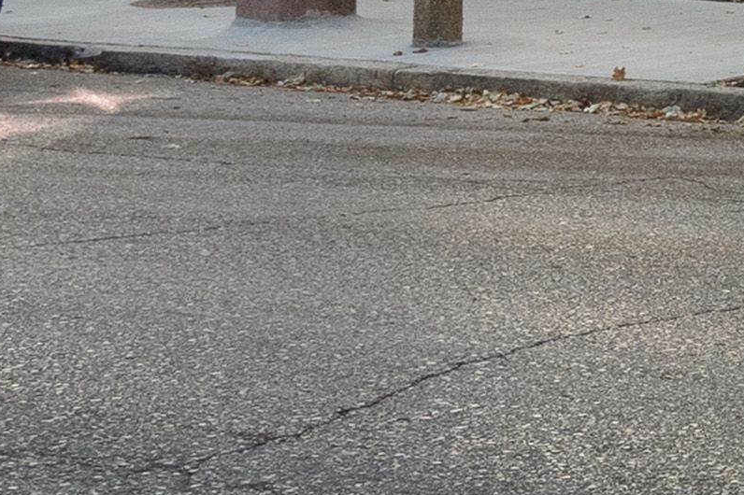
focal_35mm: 181
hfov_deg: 10.3
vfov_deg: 7.2
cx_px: 1558
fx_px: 3739
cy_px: -557
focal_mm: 18
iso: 400
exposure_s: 1/200
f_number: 8
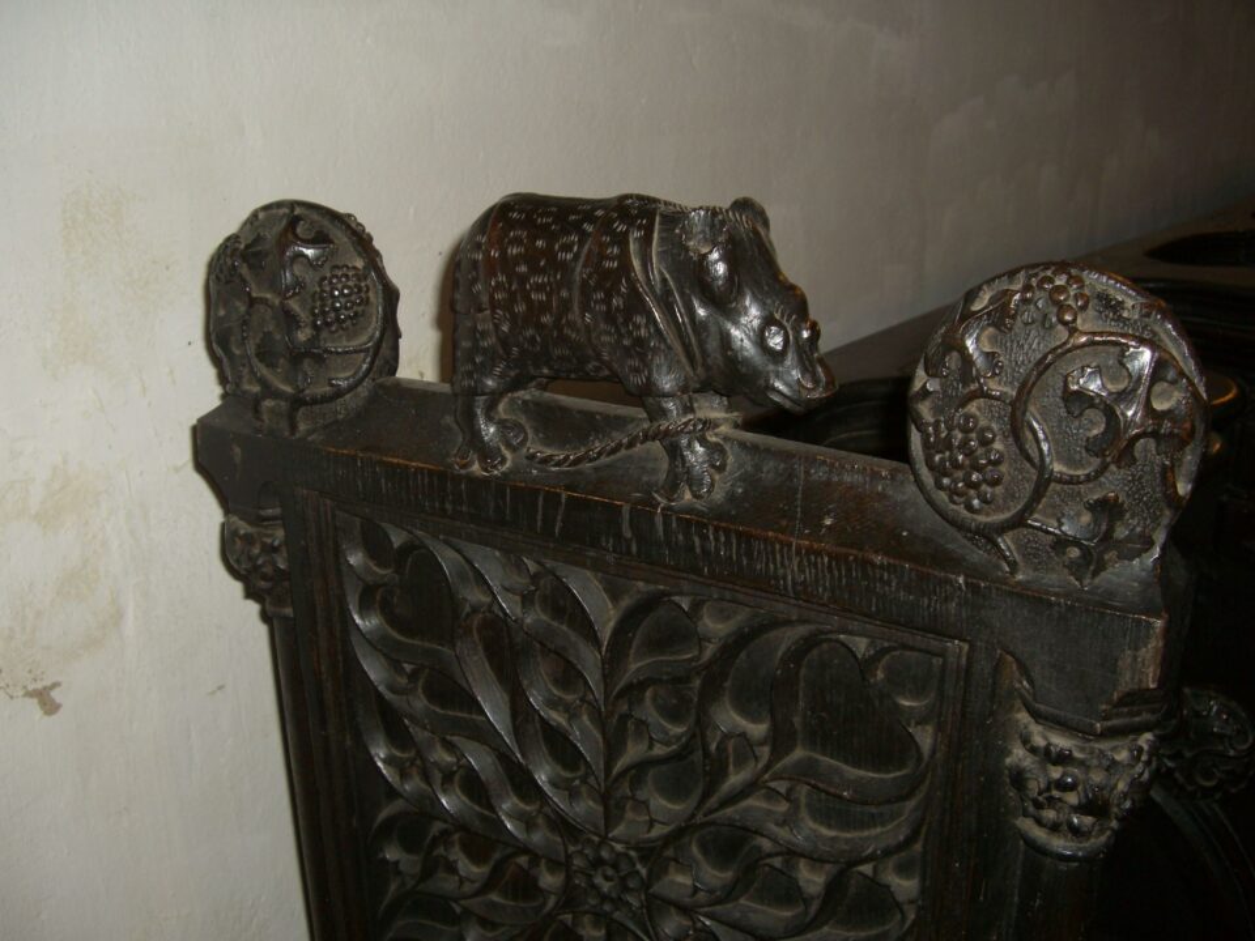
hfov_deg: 49.0
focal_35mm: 38
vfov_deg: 37.7
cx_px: 628
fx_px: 1378
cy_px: 470
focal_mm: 7.9
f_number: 2.8
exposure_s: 1/30
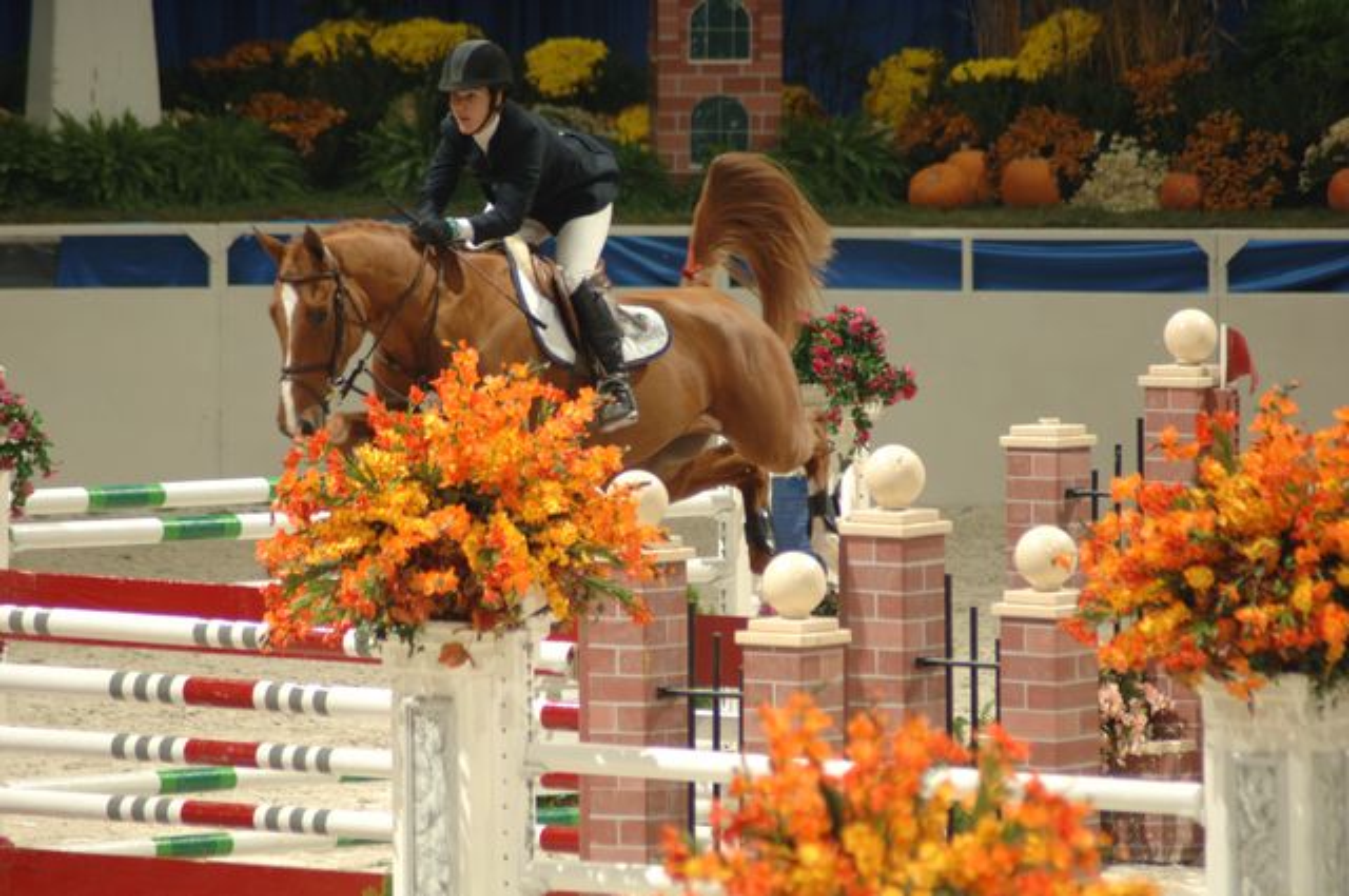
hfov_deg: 4.6
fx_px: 16841
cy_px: 448
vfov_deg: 3.0
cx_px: 674
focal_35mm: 450
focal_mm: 300
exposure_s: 1/250
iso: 400
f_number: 5.6
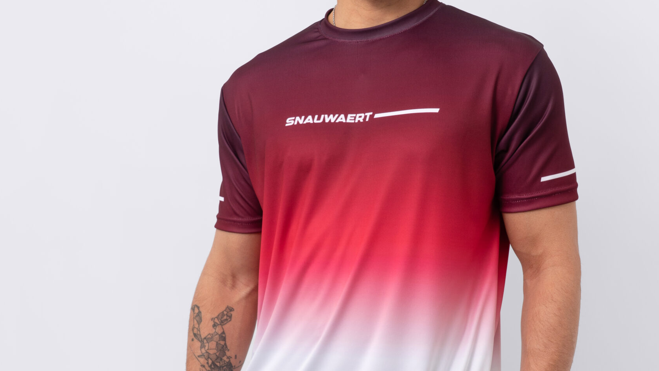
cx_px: 328
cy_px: 233
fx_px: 1223
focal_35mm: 70
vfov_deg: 17.2
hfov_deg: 30.2
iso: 125
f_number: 11
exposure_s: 1/160
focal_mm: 44
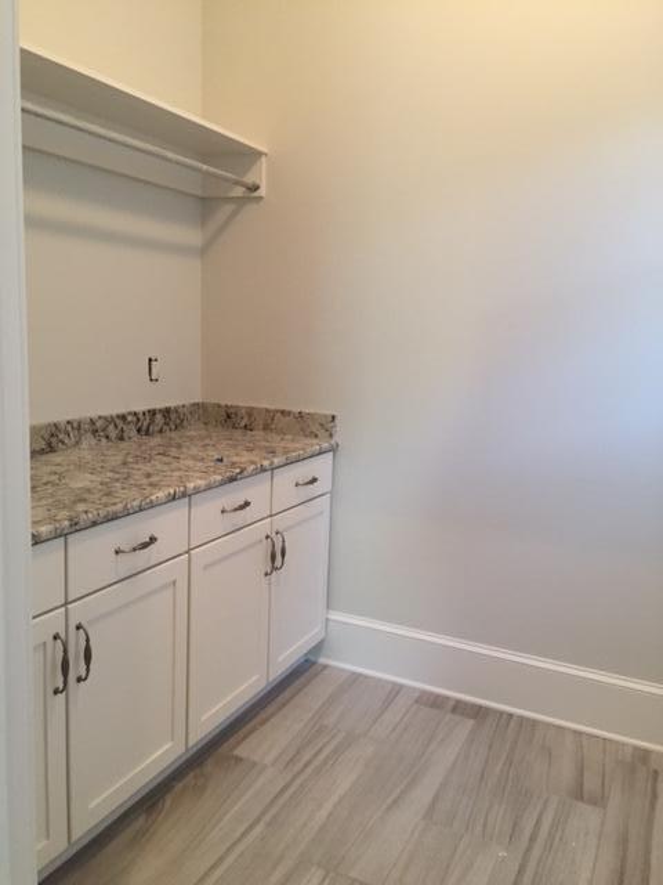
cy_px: 442
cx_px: 332
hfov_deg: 48.2
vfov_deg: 61.7
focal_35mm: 29
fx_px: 741
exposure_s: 1/30
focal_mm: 4.15
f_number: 2.2
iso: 125
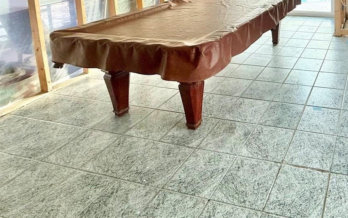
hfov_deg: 57.4
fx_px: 266
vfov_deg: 37.1
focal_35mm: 28
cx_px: 311
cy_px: -24
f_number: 2.2
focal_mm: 2.22
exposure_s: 1/118
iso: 64
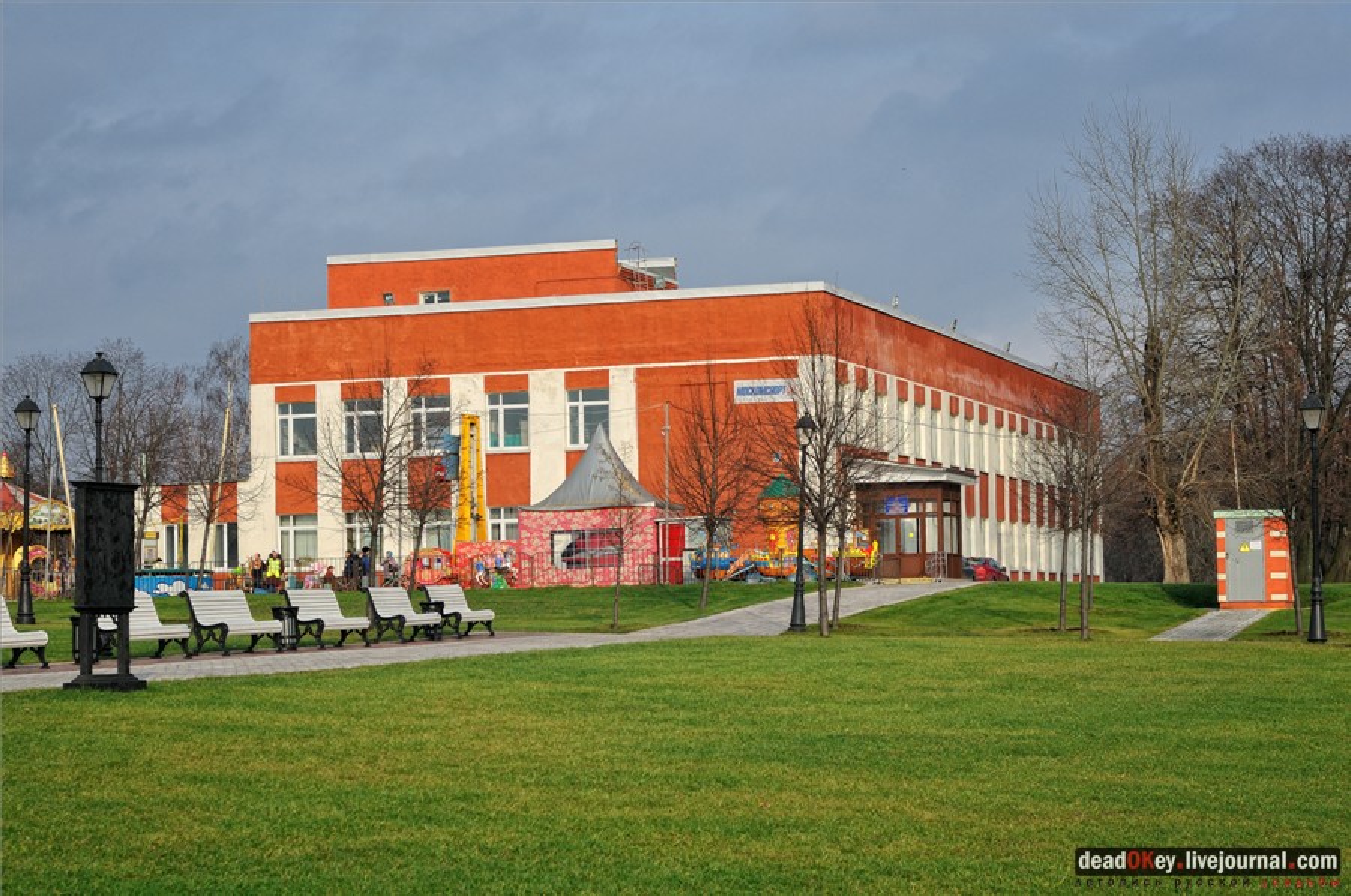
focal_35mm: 75
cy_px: 448
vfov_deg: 18.1
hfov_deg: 27.0
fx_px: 2810
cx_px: 676
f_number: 5
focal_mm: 50
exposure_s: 1/640
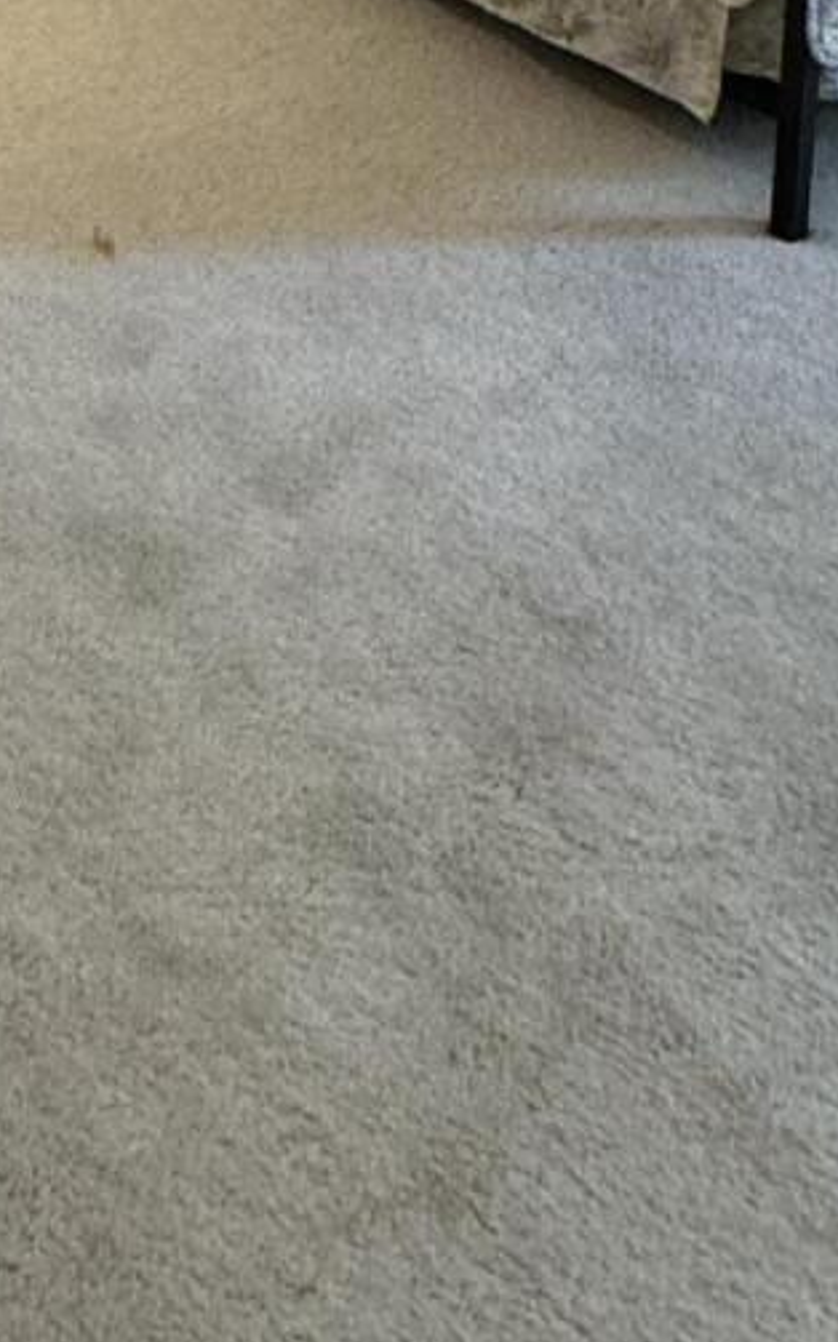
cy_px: -387
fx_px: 2158
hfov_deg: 20.5
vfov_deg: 28.5
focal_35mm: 59
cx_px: -168
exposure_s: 1/60
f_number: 2.2
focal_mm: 2.22
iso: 320
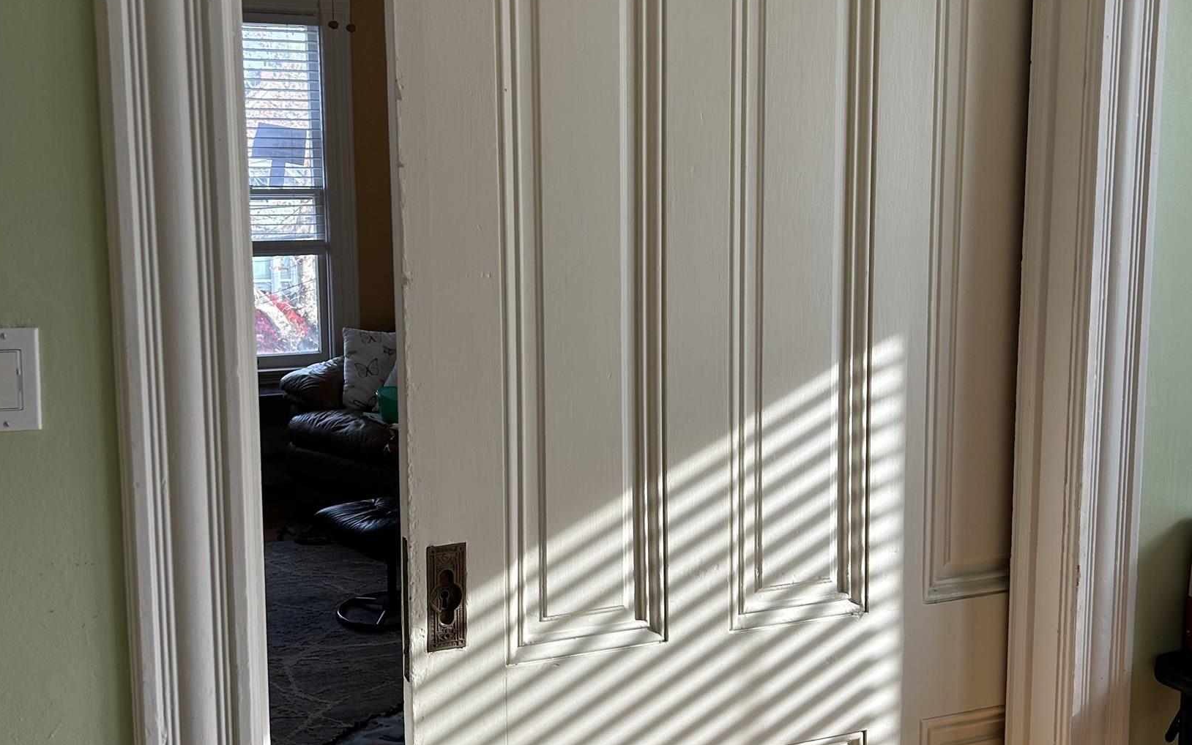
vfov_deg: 32.8
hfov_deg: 50.4
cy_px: 365
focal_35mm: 39
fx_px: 1267
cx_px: 577
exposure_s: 1/361
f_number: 1.5
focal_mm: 5.7
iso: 50
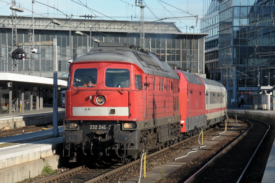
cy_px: 92
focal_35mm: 129
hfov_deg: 15.9
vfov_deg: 10.6
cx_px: 138
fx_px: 984
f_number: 8
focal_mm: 86
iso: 320
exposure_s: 1/400
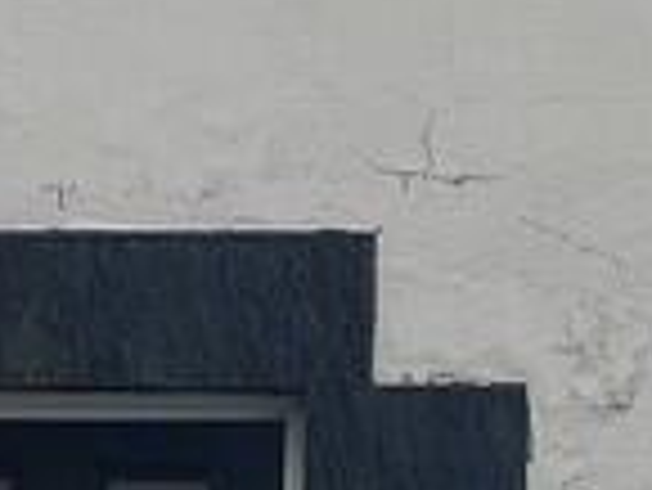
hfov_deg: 11.2
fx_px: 3318
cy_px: -108
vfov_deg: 8.4
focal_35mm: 176
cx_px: 382
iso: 25
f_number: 1.8
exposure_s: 1/157
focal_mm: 5.23
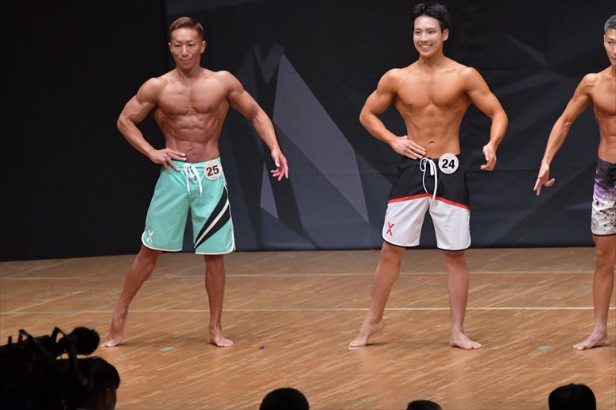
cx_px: 308
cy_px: 205
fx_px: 4874
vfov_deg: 4.8
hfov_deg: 7.2
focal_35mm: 285
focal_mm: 190
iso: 6400
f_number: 5.6
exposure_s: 1/400
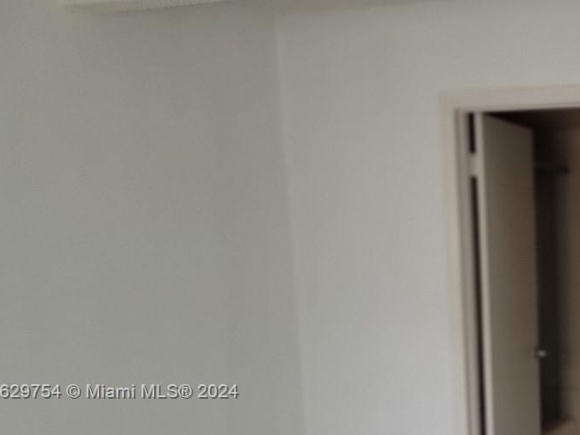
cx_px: 651
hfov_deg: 30.0
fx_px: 955
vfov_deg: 24.9
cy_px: 393
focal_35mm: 57
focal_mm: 6.7
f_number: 1.8
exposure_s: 1/120
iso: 250
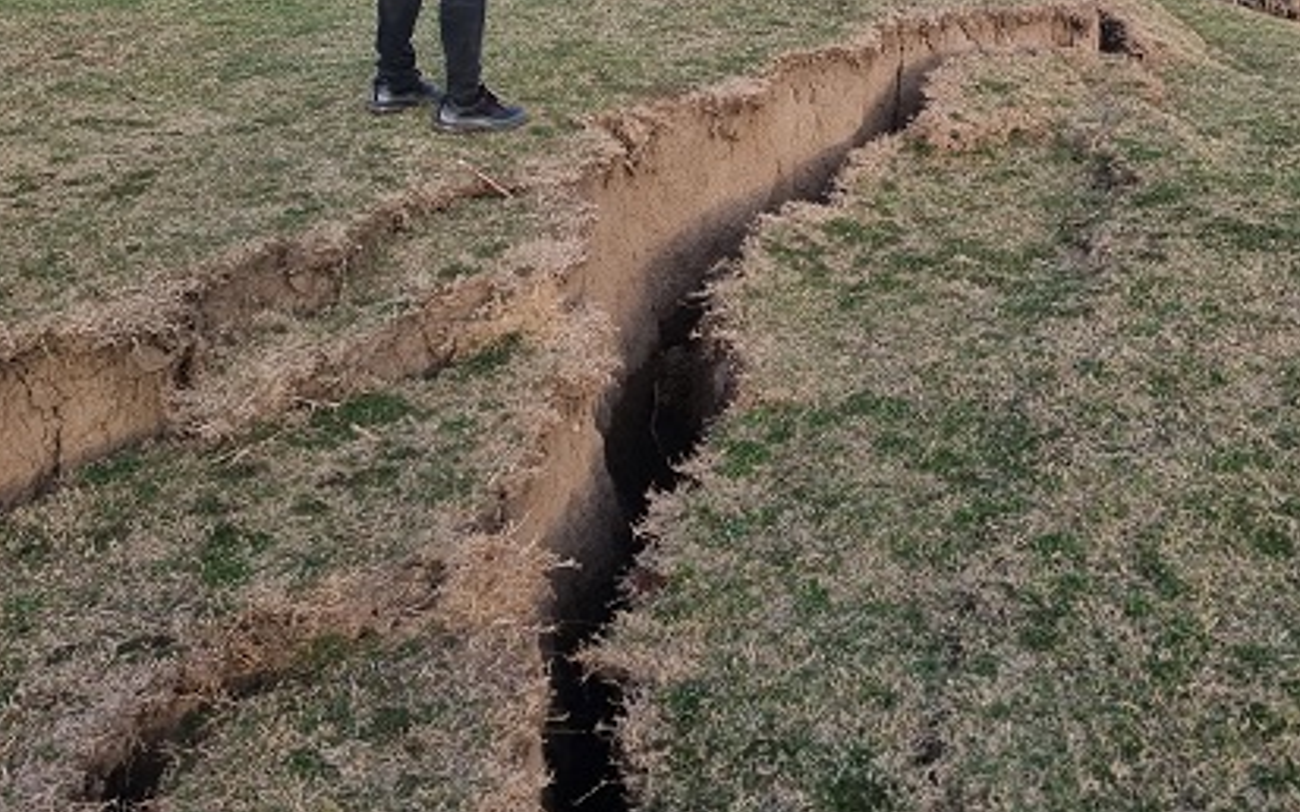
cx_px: 897
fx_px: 1311
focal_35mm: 37
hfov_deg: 51.5
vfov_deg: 33.0
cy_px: 110
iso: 50
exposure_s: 1/227
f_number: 1.8
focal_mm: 6.7
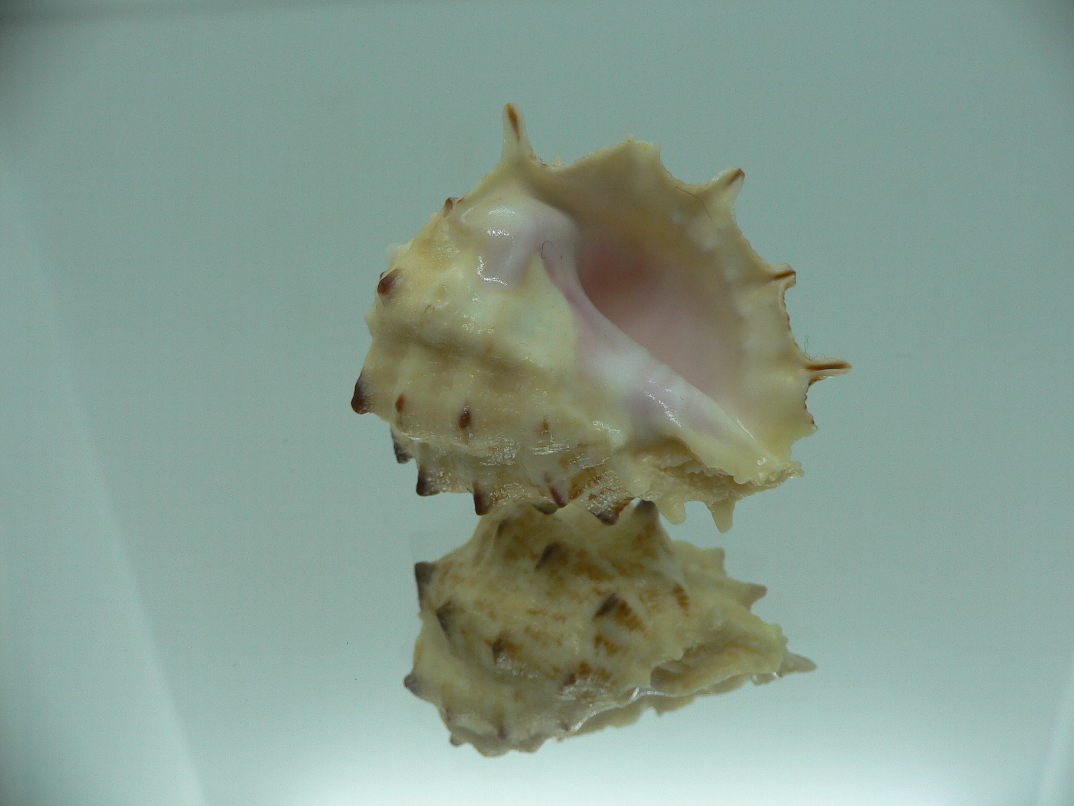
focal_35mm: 35
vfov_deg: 40.7
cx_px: 537
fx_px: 1086
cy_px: 403
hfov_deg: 52.6
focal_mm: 4.6
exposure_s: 1/80
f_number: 2.8
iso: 80
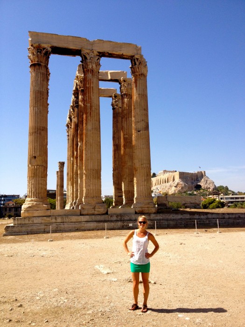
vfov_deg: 52.6
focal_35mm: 35
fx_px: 330
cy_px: 164
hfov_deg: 40.7
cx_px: 122
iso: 64
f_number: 2.4
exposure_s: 1/1783
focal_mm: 4.28
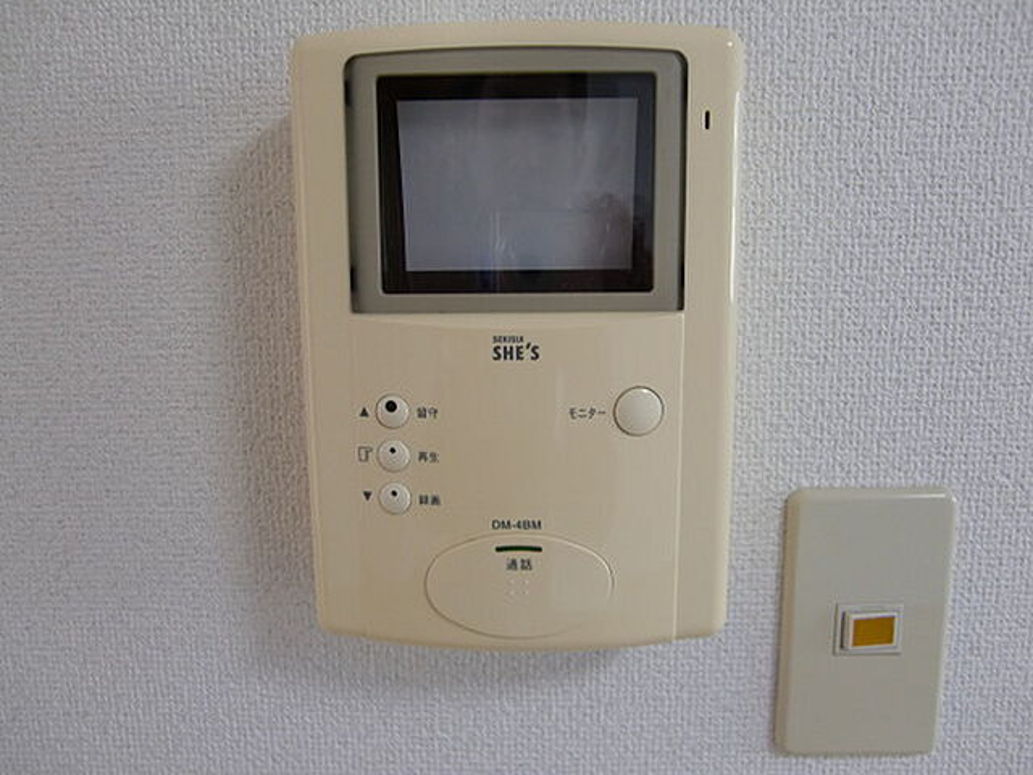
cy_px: 388
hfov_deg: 63.4
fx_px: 836
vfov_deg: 49.7
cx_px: 516
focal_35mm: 28
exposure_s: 1/60
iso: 100
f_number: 2.6
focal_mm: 4.9
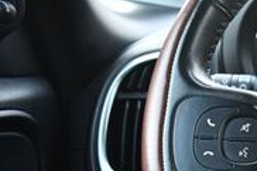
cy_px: 155
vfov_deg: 14.2
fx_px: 678
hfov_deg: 18.1
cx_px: 429
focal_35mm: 95
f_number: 3.5
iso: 1400
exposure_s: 1/125
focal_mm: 18
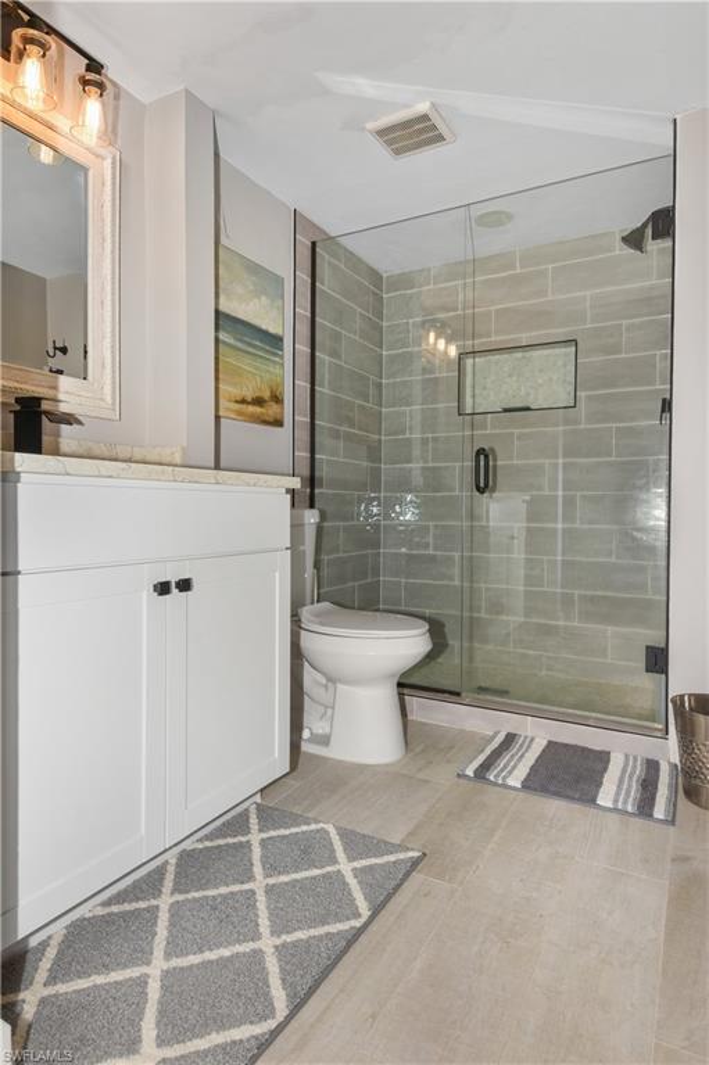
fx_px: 710
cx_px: 354
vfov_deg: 73.8
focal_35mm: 24
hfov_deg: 53.1
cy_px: 532
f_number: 8
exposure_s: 1/60
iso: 100
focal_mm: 16
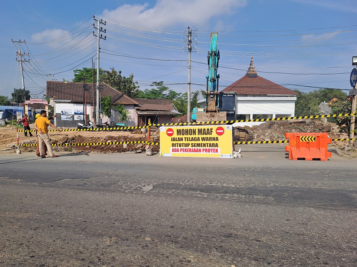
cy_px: 135
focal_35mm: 26
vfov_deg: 53.0
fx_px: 268
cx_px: 177
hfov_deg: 67.3
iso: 32
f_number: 1.8
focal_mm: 4.65
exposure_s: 1/1761
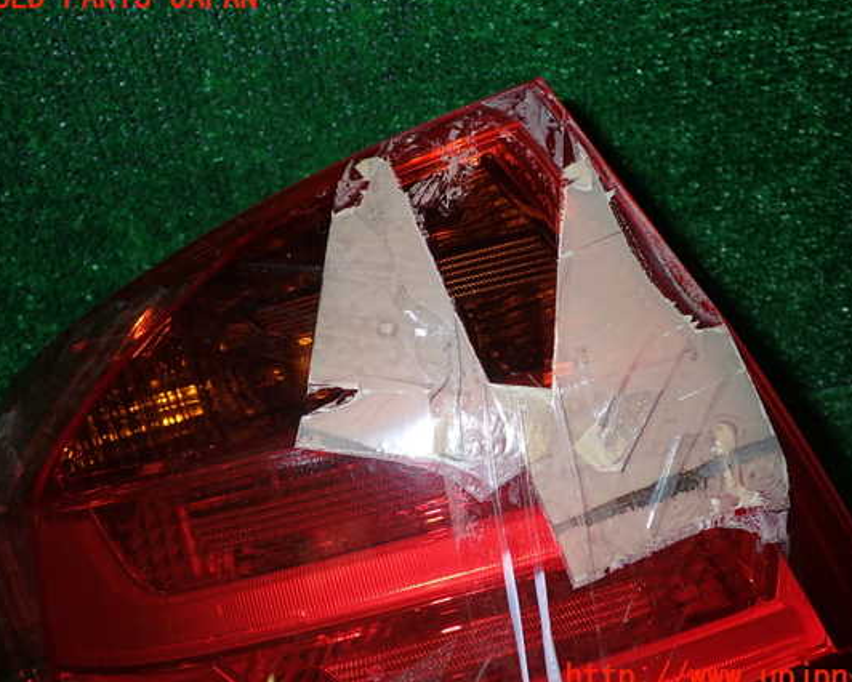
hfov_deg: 54.2
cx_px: 447
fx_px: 832
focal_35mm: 33
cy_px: 338
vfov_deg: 44.6
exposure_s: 1/30
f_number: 6.3
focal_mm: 5.4
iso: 200
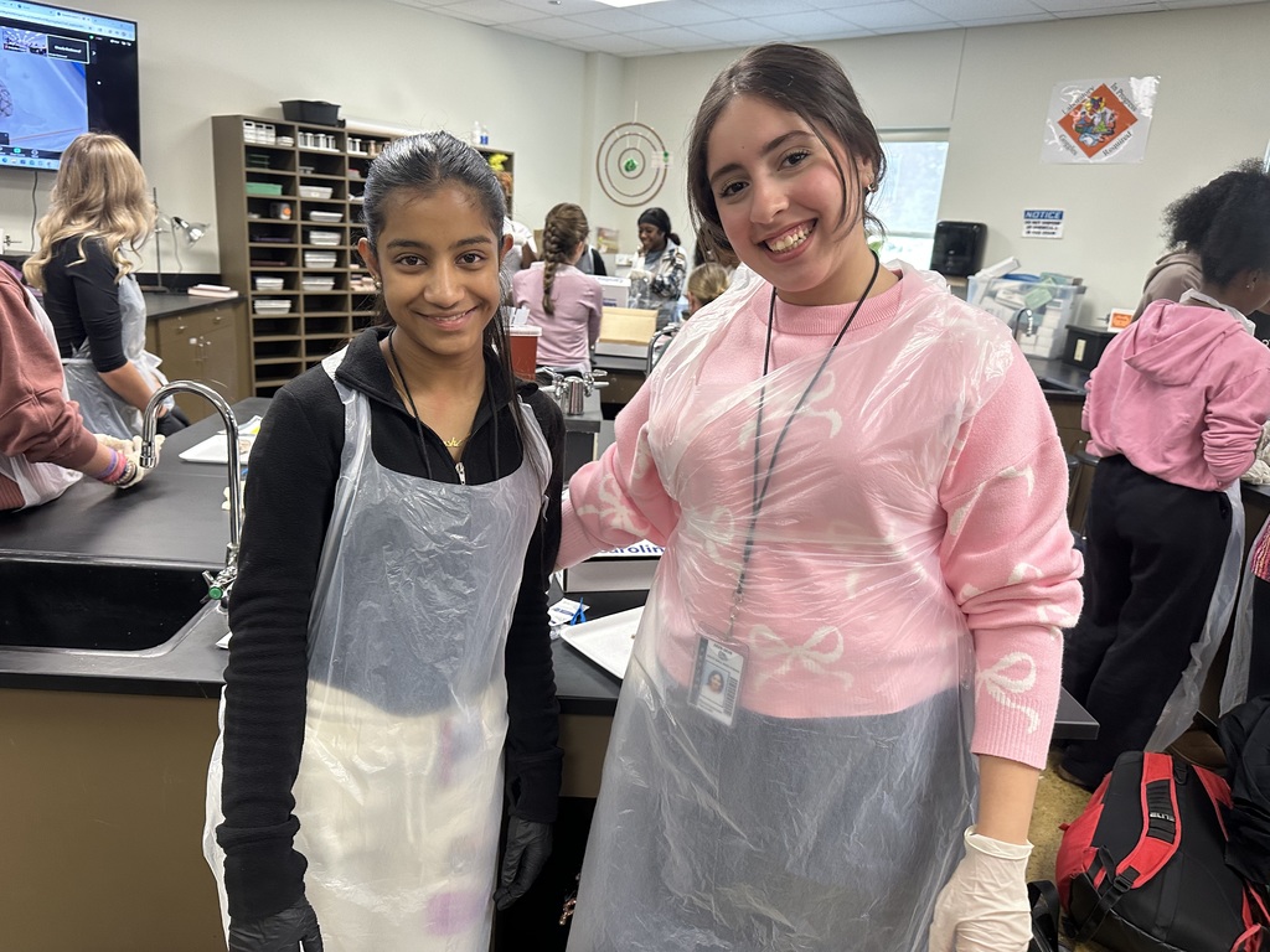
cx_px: 635
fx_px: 881
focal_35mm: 24
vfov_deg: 56.8
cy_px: 476
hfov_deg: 71.6
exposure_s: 1/60
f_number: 1.78
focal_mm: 6.86
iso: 200
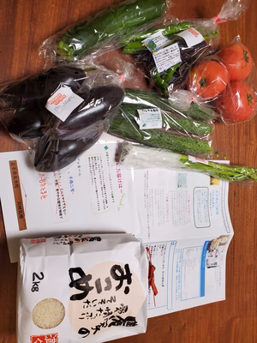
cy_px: 172
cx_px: 128
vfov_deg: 67.3
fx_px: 257
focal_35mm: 26
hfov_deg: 53.1
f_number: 2.4
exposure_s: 1/100
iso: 160
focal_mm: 4.3
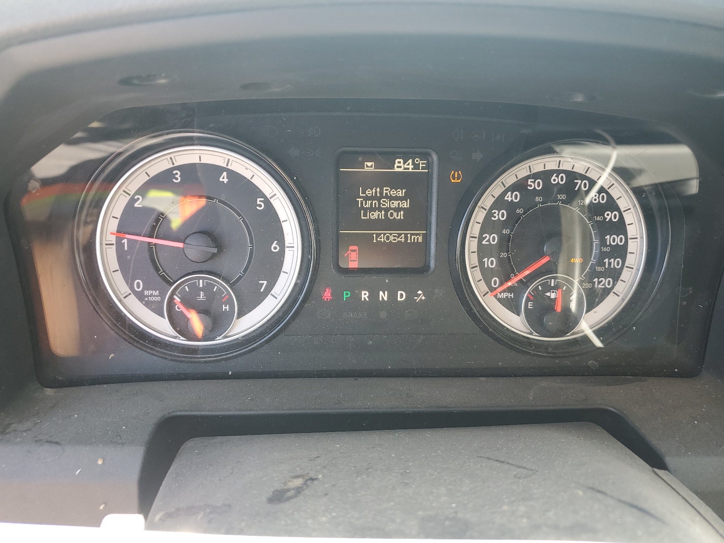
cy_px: 272
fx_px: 544
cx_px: 362
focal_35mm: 26
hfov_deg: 67.3
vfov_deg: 53.1
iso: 53
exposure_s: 1/120
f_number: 1.5
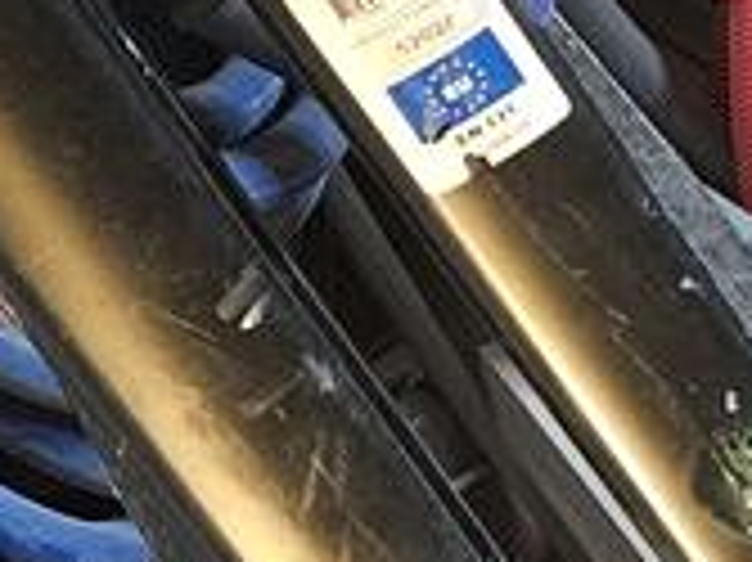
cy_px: 306
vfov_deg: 9.3
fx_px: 3452
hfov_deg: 10.7
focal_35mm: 159
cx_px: 1792
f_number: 1.8
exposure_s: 1/25
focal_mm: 5.4
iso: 800
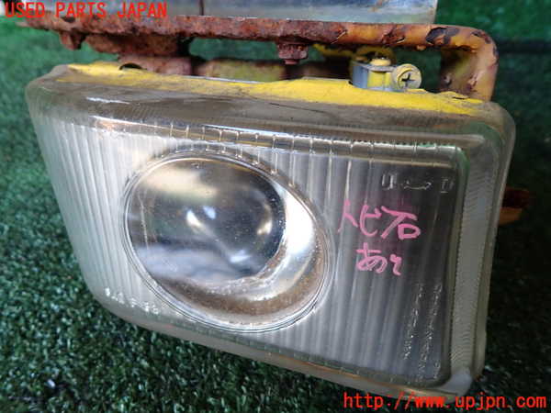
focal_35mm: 25
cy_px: 206
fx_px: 398
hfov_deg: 69.4
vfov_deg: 54.9
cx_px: 276
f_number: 2
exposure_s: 1/40
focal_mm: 4.5
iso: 200
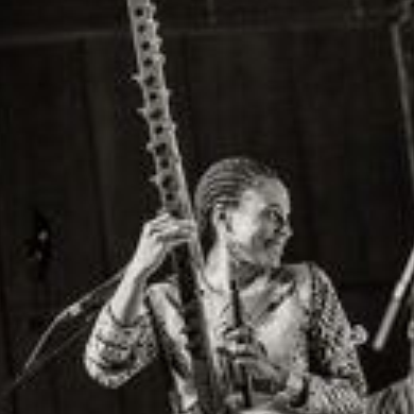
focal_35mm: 250
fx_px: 3383
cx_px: 338
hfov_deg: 7.0
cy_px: 341
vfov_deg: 7.0
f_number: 2.4
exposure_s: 1/100
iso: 500
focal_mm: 85
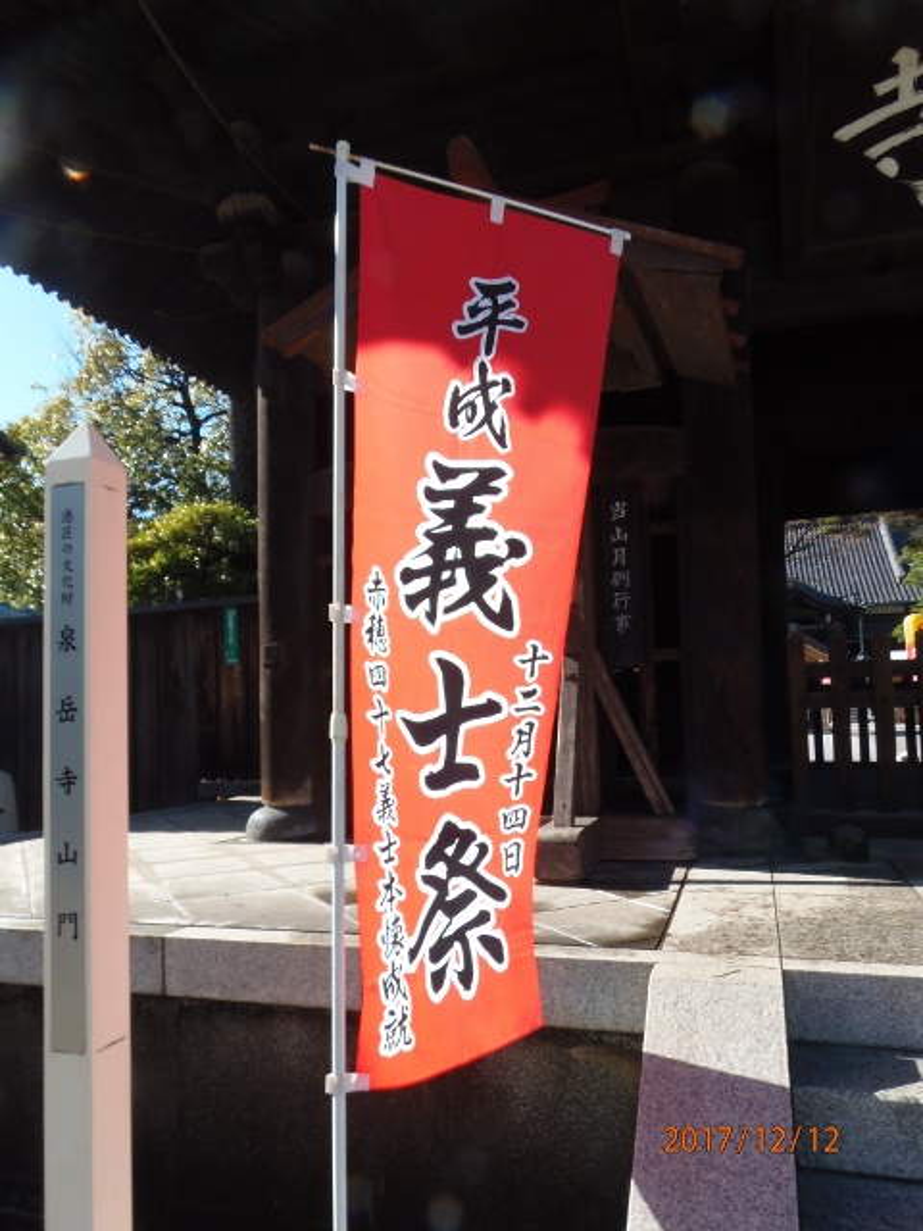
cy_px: 616
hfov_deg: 56.8
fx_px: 853
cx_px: 462
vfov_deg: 71.6
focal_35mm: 24
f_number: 2.9
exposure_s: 1/160
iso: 64
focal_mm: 4.3
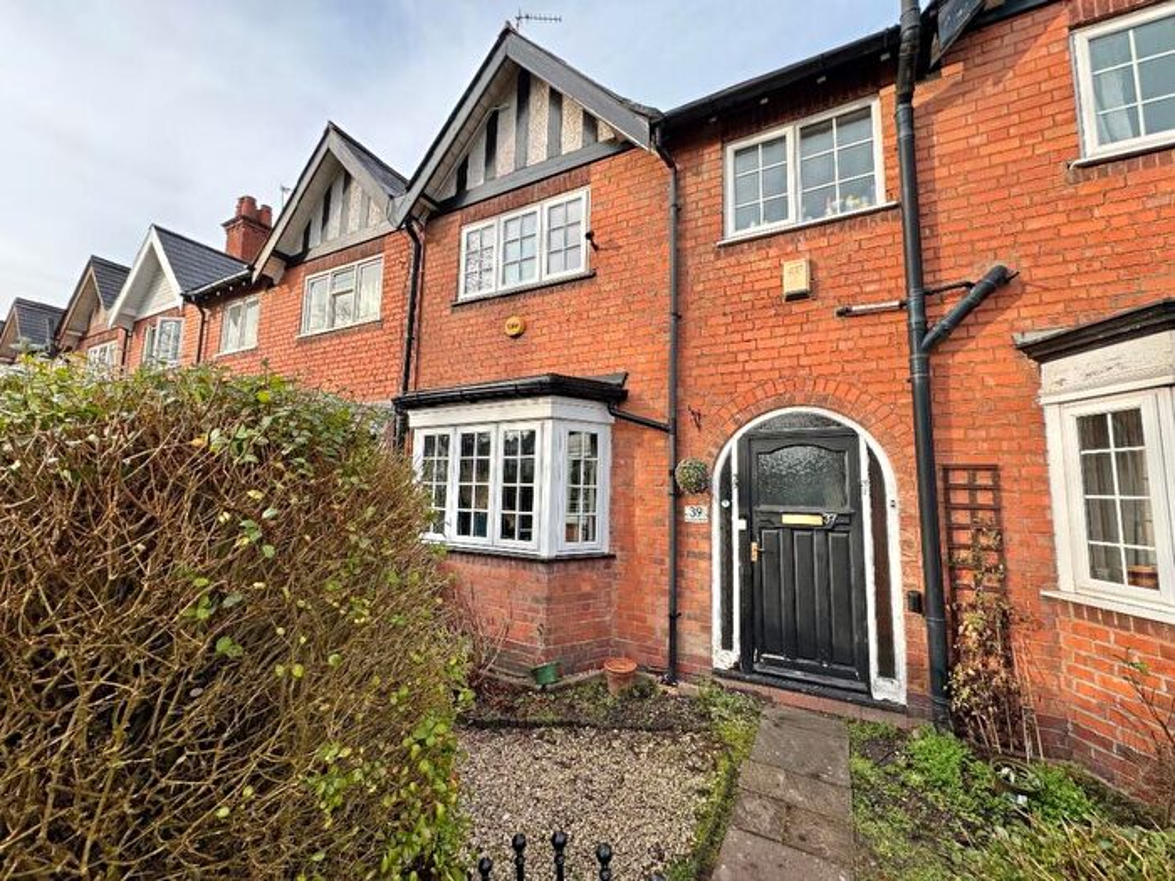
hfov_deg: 102.1
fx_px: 475
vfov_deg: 85.7
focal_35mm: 14
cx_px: 588
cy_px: 440
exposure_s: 1/443
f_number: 2.2
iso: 40
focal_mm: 2.22
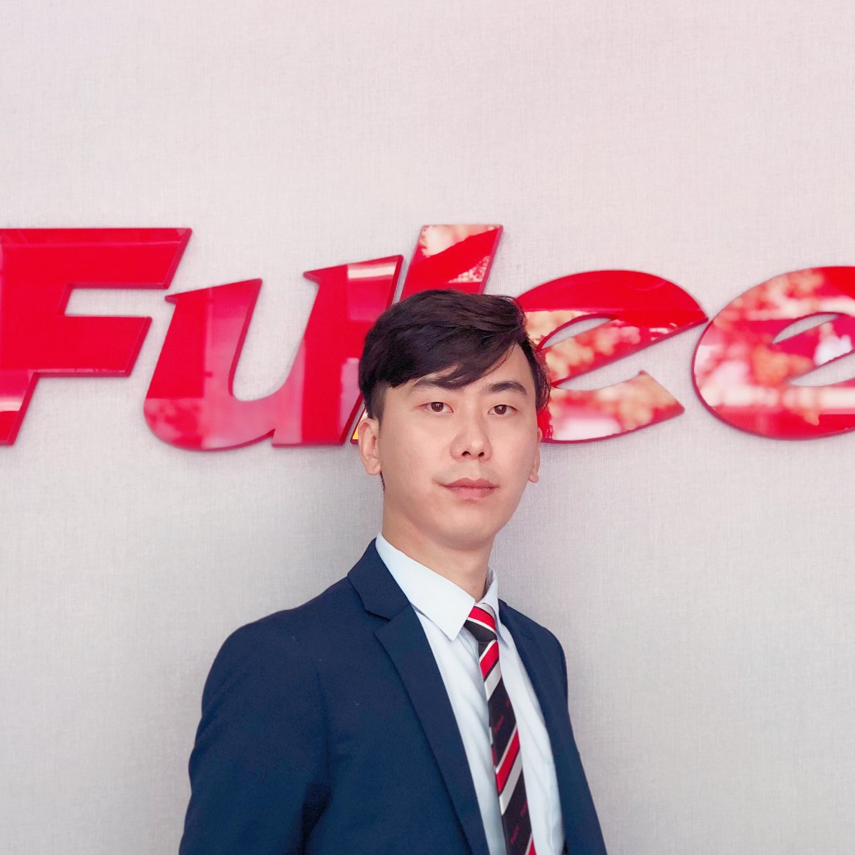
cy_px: 481
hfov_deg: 24.2
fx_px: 1984
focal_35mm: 71
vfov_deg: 24.3
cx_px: 570
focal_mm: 6
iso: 64
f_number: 2.4
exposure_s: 1/60
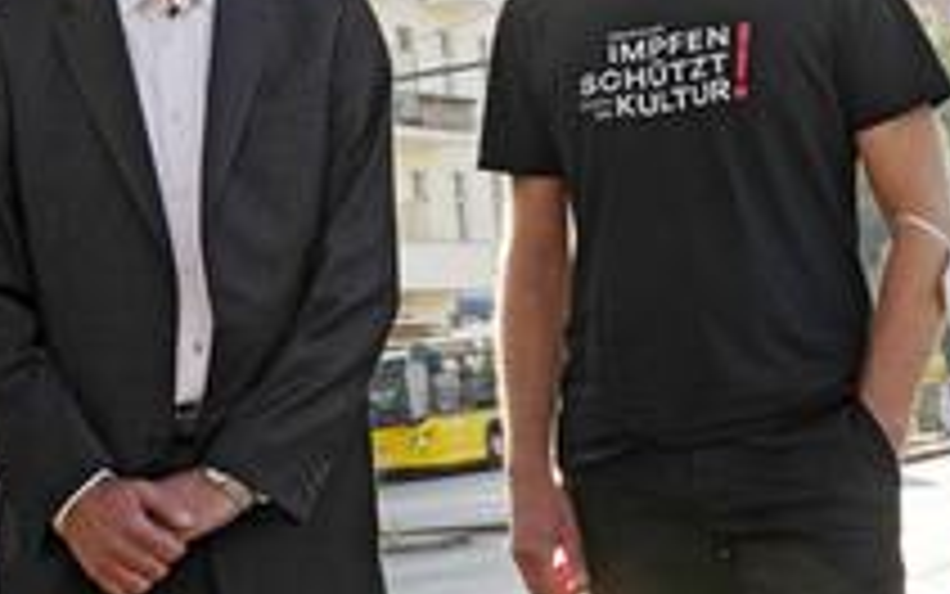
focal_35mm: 87
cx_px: 160
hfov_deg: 23.4
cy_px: 122
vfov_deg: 14.9
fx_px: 2253
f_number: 10
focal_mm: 40
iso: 640
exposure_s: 1/320
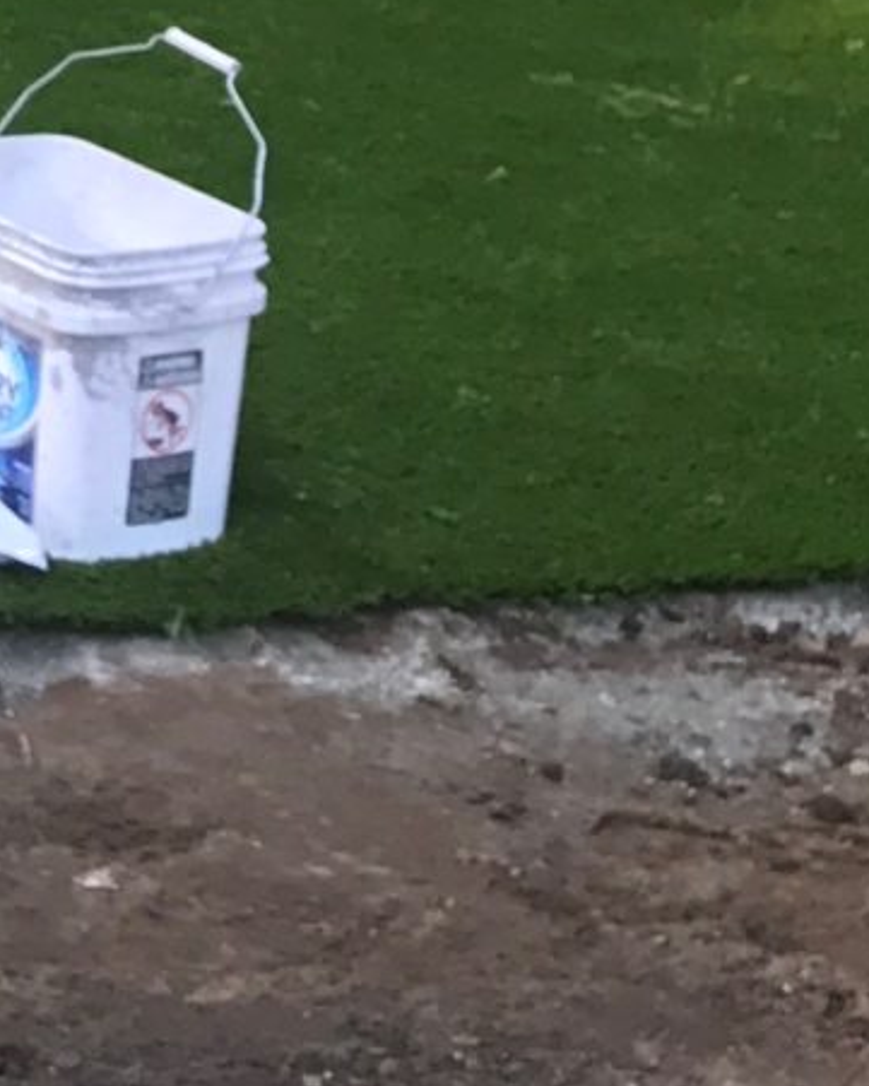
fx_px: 4981
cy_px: -956
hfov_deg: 9.0
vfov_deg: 11.4
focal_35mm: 155
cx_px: -1237
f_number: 1.8
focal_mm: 3.99
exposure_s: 1/120
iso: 32
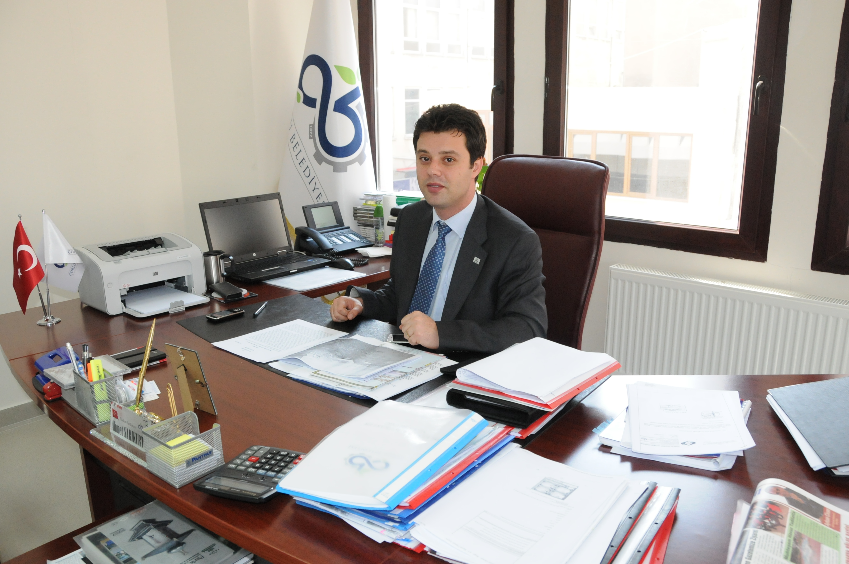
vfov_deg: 43.5
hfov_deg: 62.0
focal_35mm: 30
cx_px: 424
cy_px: 282
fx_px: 707
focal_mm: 20
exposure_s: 1/125
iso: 1600
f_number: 5.6
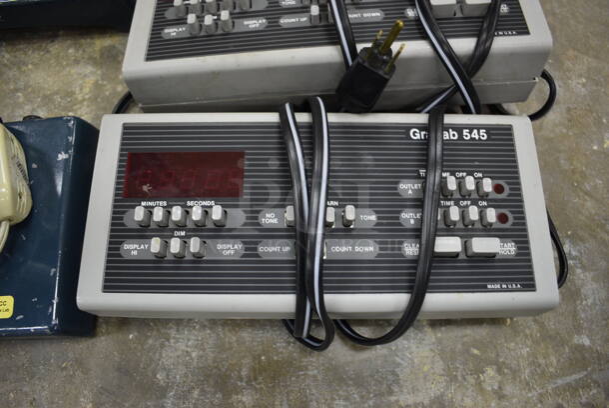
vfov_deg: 48.0
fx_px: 457
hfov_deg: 67.3
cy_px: 204
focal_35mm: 27
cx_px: 304
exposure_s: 1/60
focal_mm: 18
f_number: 4
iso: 1000
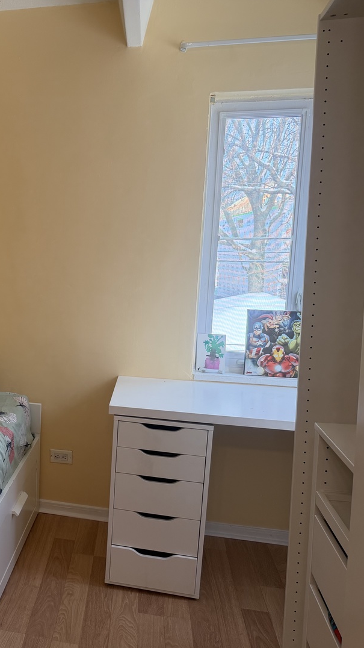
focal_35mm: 35
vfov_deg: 56.6
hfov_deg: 30.6
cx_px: -22
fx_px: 601
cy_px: 323
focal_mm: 6.76
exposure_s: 1/193
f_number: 1.78
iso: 100
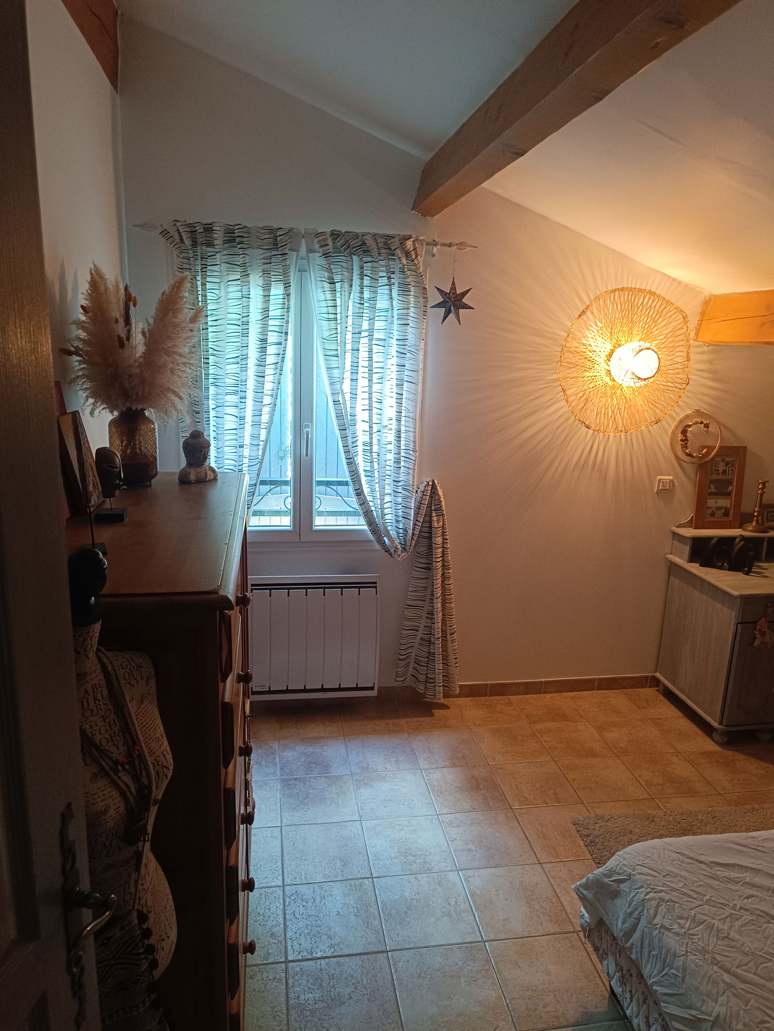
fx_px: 715
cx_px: 387
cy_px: 516
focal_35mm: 24
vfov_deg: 71.6
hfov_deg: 56.8
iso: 551
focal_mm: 5.59
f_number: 1.88
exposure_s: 1/33.3
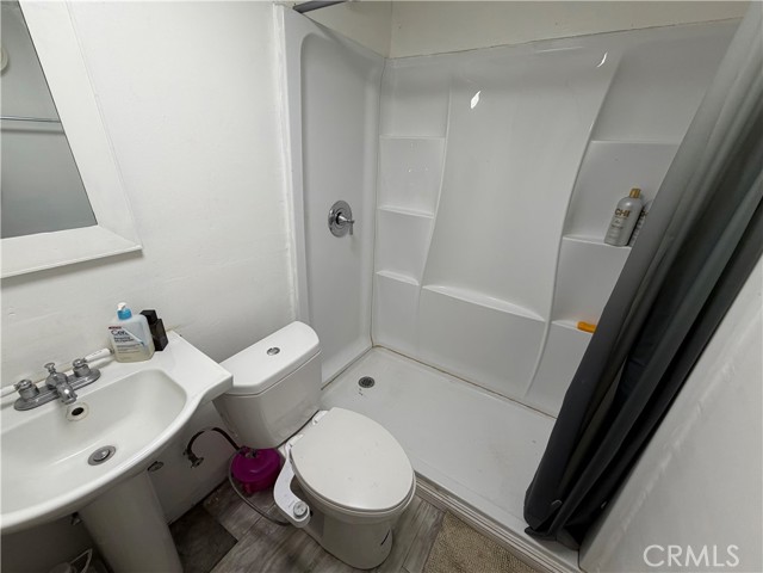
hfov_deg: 102.1
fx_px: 309
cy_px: 286
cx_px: 382
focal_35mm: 14
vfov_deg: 85.7
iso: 125
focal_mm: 2.22
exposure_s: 1/120
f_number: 2.2
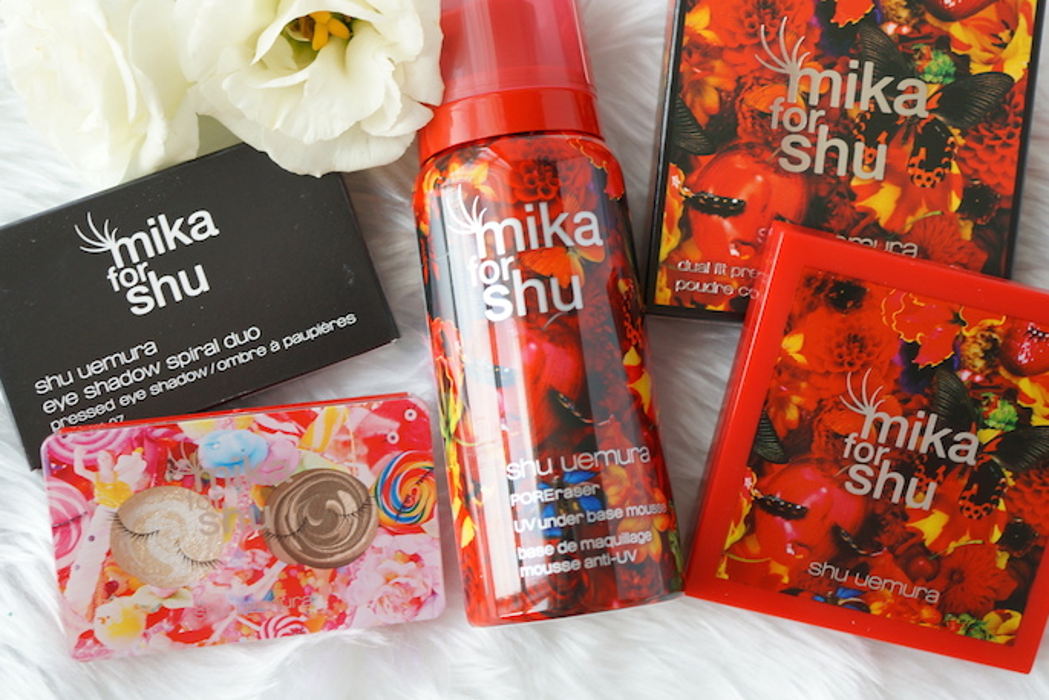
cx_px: 544
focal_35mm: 59
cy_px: 258
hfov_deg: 33.9
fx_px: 1719
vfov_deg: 22.9
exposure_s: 1/60
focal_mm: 30
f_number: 4
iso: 400
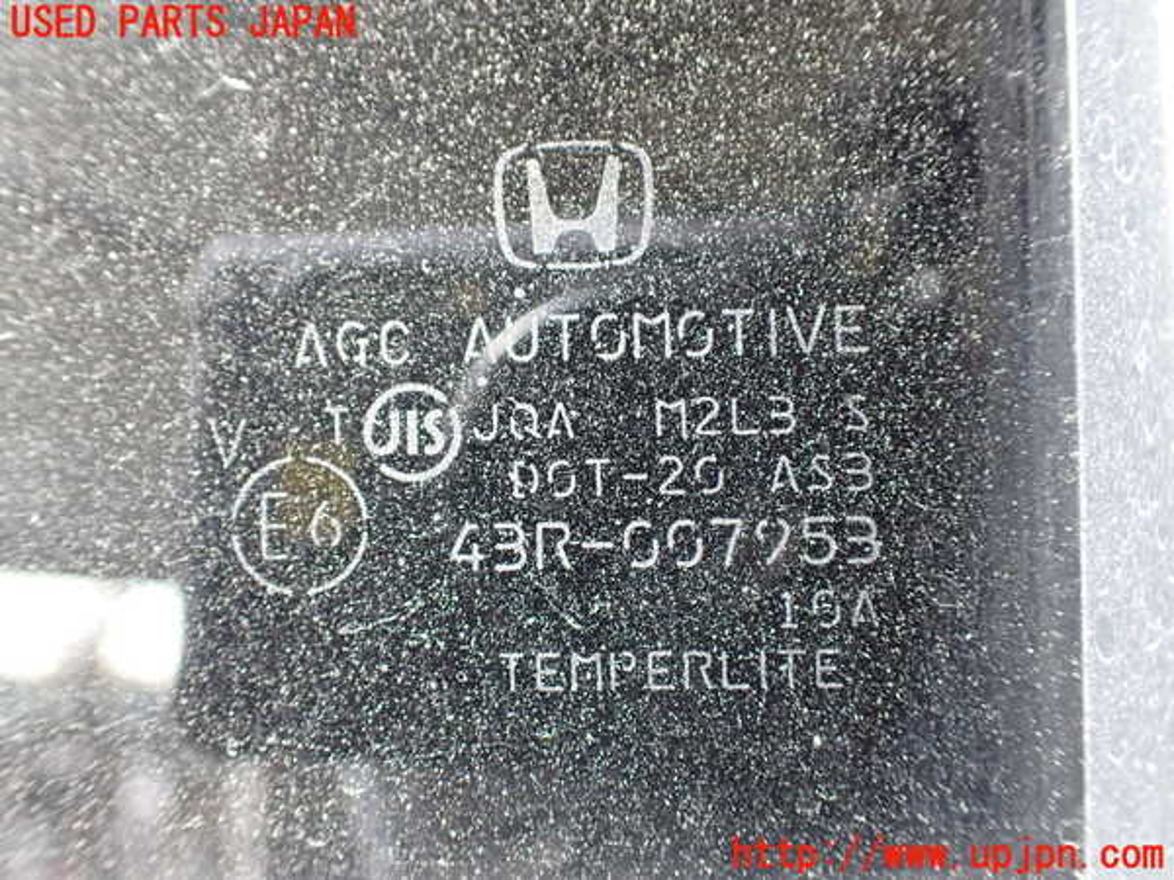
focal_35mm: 30
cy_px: 440
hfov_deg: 60.0
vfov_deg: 46.8
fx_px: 1017
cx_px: 587
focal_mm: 5.4
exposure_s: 1/125
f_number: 2.3
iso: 800
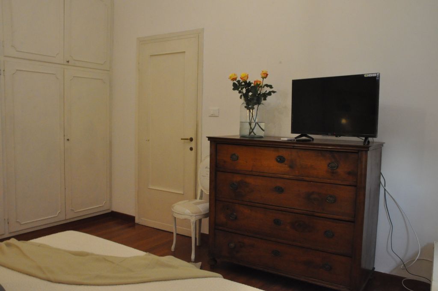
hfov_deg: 62.0
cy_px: 146
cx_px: 219
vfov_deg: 43.5
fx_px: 365
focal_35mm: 30
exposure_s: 1/8
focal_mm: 20
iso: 3200
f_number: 20
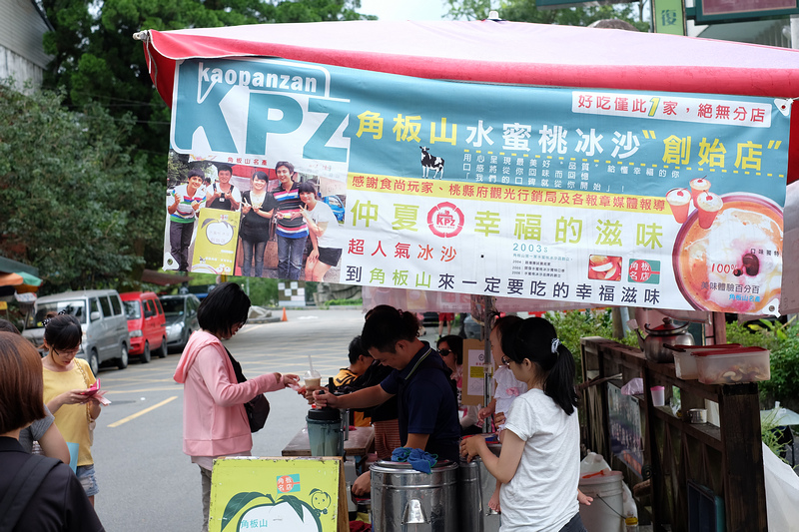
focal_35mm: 53
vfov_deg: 25.5
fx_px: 1176
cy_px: 266
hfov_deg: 37.5
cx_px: 400
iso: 400
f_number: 4
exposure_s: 1/105
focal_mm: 35
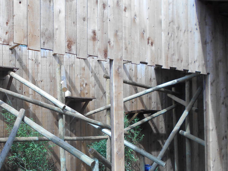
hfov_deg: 41.5
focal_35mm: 44
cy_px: 134
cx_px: 53
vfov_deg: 32.1
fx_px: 290
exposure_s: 1/320
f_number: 3.2
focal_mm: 4.6
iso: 80
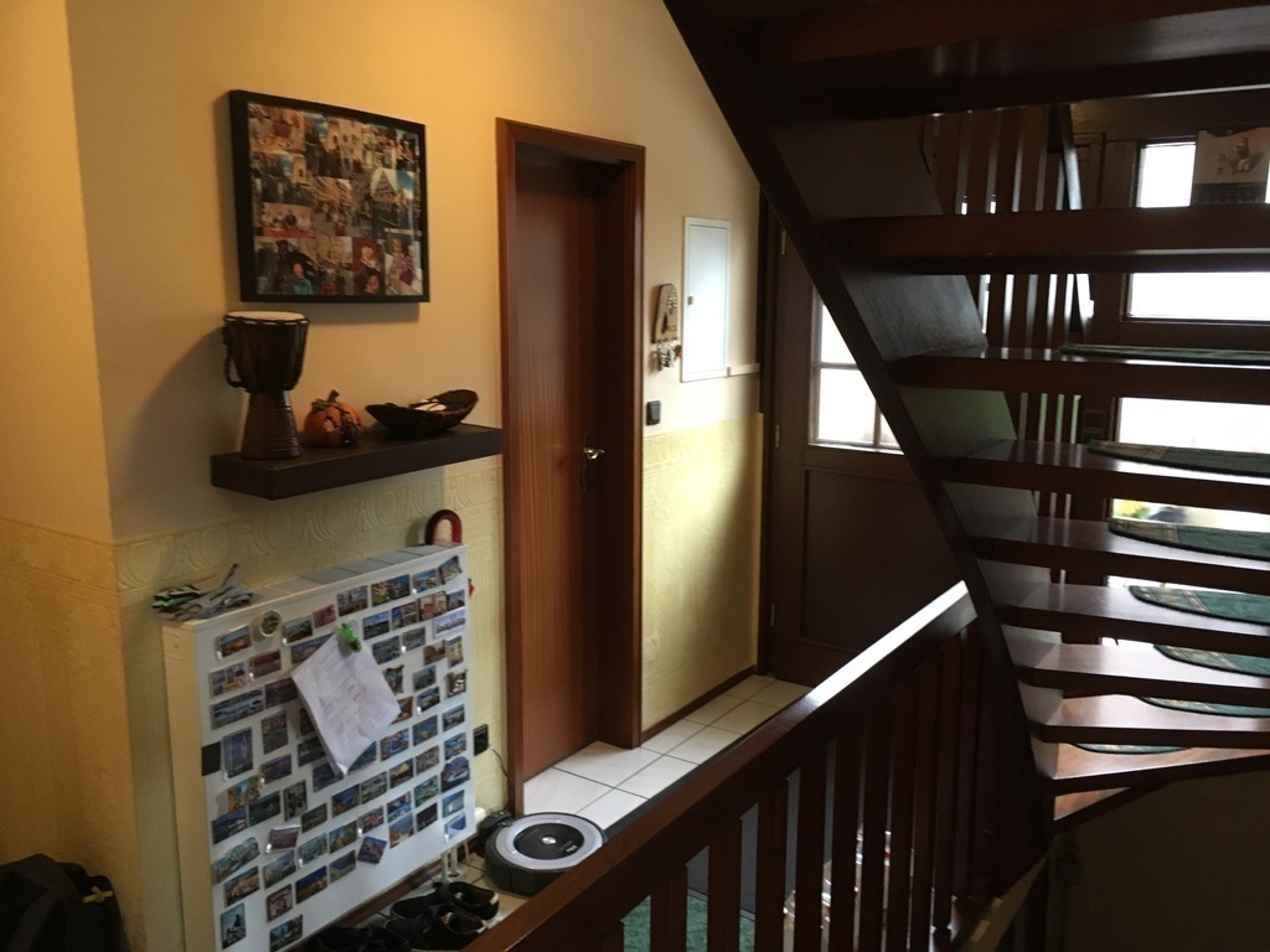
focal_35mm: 29
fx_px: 1064
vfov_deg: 48.2
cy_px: 476
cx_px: 635
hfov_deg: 61.7
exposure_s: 1/20
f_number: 2.2
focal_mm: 4.15
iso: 200
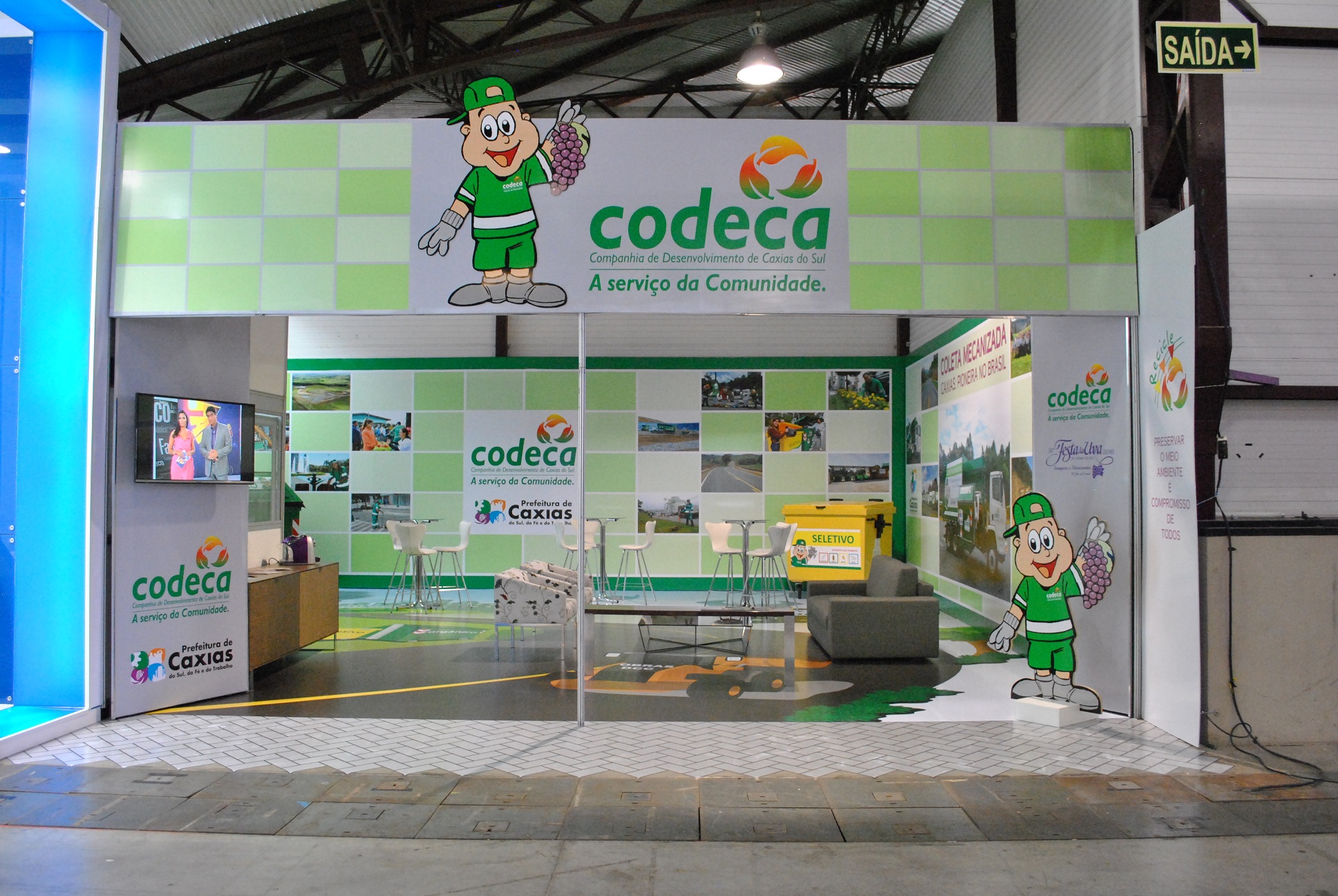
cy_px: 448
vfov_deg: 48.0
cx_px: 669
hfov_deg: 67.3
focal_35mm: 27
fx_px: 1005
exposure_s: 1/100
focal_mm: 18
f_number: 5
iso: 1600
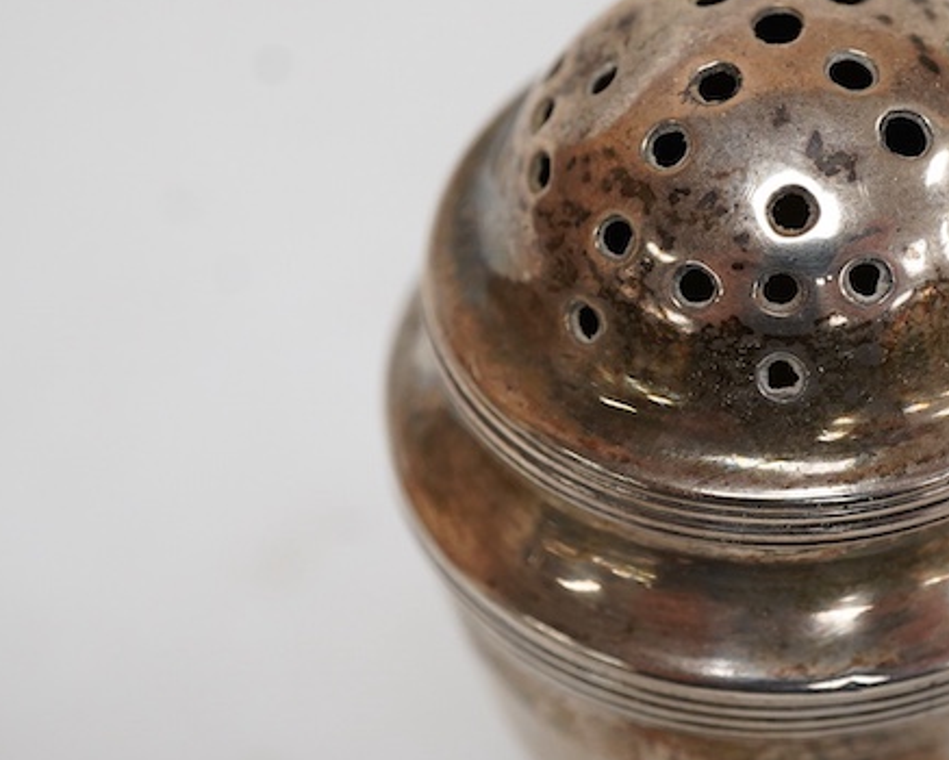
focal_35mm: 87
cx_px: 754
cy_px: 271
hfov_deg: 21.7
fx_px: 2445
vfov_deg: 17.6
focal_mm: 30
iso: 1250
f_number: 10
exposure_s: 1/125
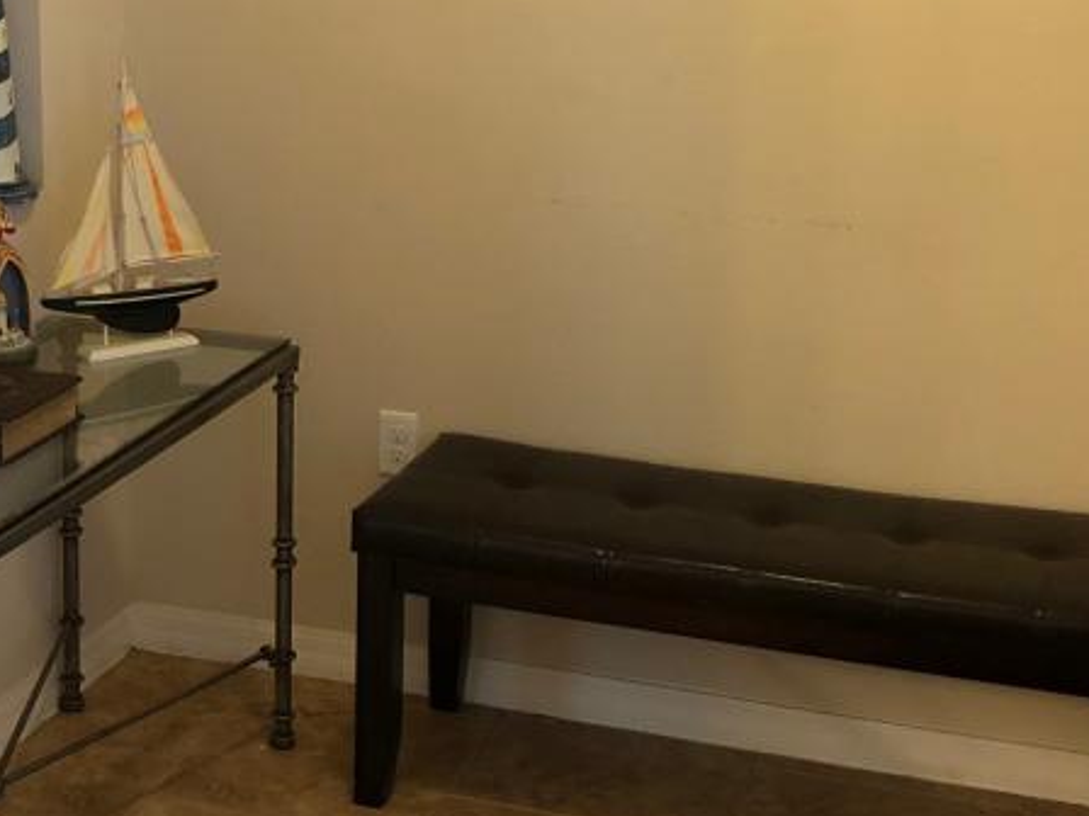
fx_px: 2013
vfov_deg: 22.6
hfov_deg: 30.1
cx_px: 377
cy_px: 172
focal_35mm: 64
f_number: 1.8
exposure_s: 1/6
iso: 100
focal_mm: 3.99
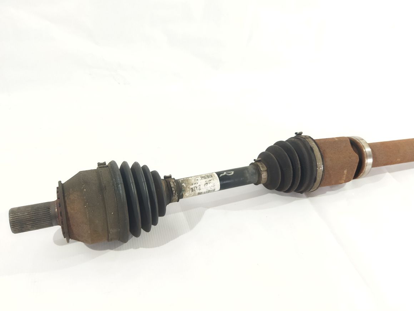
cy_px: 161
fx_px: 335
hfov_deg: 63.4
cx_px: 214
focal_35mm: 28
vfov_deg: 49.7
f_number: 1.79
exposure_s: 1/50
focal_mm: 4.71
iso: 356
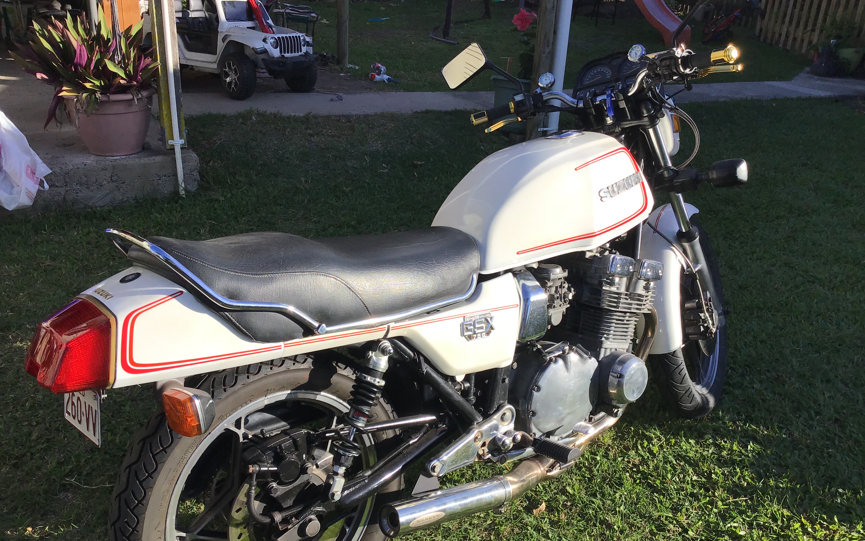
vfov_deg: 38.3
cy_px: 300
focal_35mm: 33
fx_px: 778
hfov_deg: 58.1
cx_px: 433
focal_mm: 3.3
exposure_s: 1/799
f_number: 2.4
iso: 25
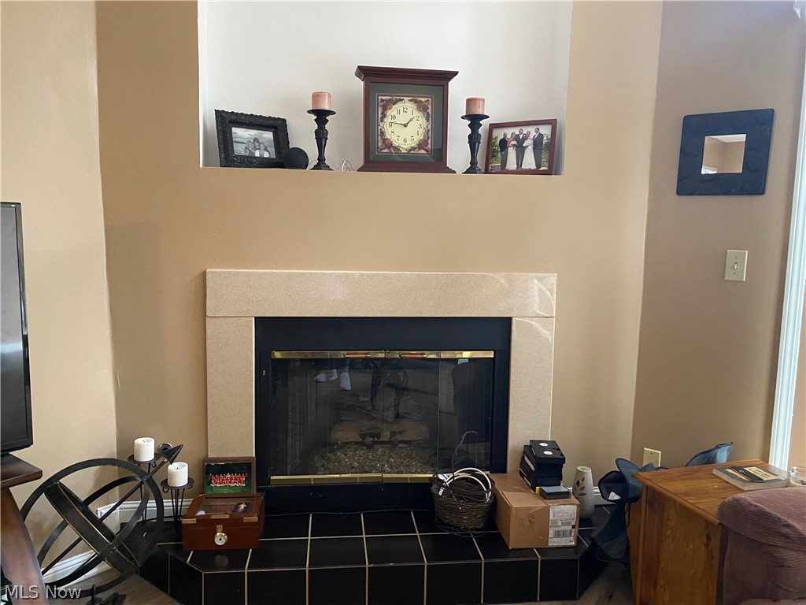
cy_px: 302
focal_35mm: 26
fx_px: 605
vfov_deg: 53.1
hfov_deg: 67.3
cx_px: 403
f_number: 1.8
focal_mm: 4.25
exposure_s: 1/40
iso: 500
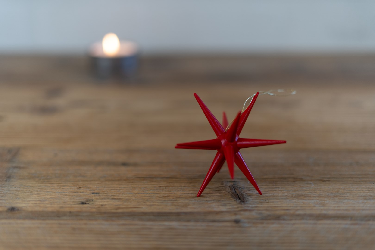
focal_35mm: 50
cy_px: 125
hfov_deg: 39.6
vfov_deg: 27.0
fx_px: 521
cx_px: 188
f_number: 1.8
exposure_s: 1/250
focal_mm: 50
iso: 200
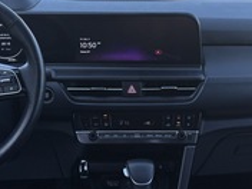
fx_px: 451
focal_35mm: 62
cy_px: 57
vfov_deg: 23.5
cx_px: 129
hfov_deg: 31.2
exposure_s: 1/363
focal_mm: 5.96
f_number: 1.6
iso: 50
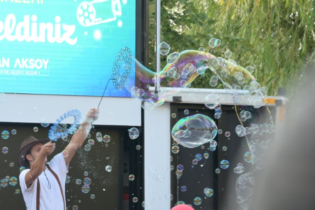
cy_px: 139
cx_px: -63
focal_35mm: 177
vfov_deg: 7.7
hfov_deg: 11.4
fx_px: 1548
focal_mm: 70
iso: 250
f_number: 4.5
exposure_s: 1/200
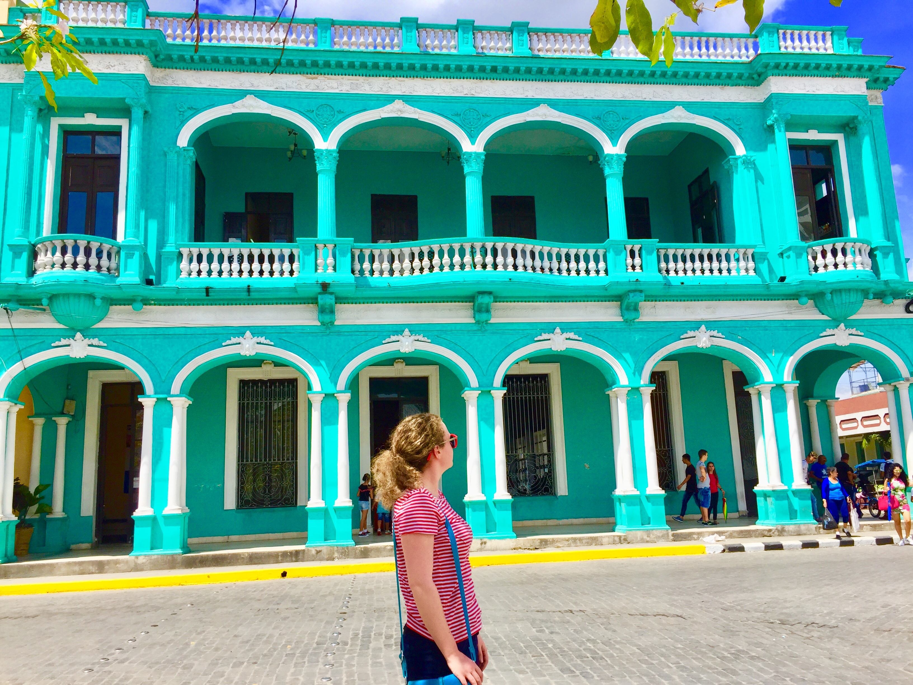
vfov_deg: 48.2
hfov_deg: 61.7
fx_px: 765
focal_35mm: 29
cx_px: 456
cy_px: 342
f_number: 2.2
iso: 32
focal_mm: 4.15
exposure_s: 1/1464
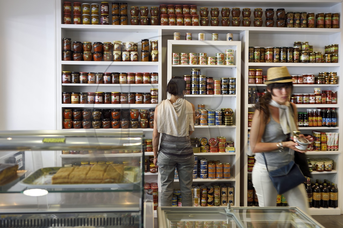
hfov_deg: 54.4
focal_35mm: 35
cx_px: 172
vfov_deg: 37.8
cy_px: 114
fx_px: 333
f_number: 3.5
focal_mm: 35
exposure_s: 1/50
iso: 200
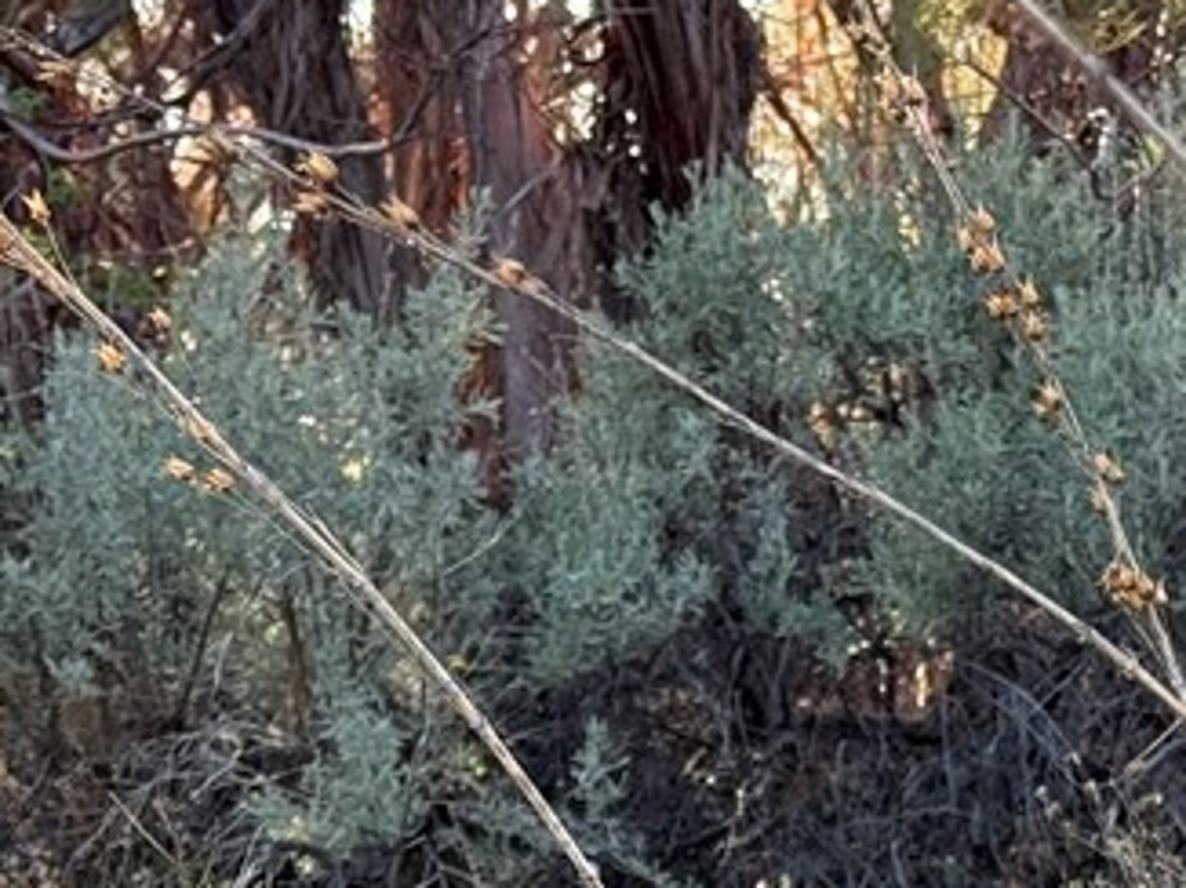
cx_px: 1197
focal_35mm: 151
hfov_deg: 12.9
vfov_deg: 9.6
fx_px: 5170
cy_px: 1168
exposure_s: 1/390
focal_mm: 6.76
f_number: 1.78
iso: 100
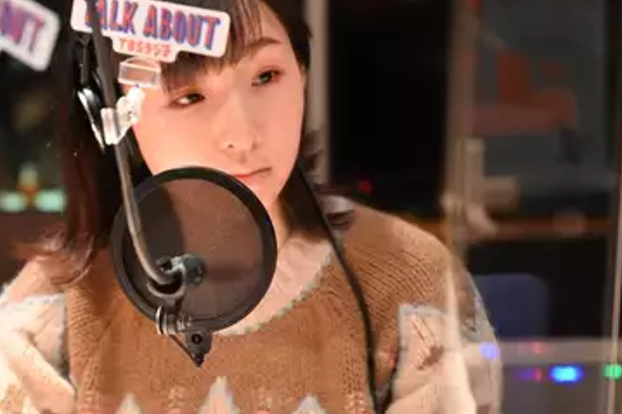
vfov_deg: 11.7
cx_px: 230
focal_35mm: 117
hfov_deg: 17.5
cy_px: 182
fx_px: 2020
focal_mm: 70
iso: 3200
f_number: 4
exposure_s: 1/100
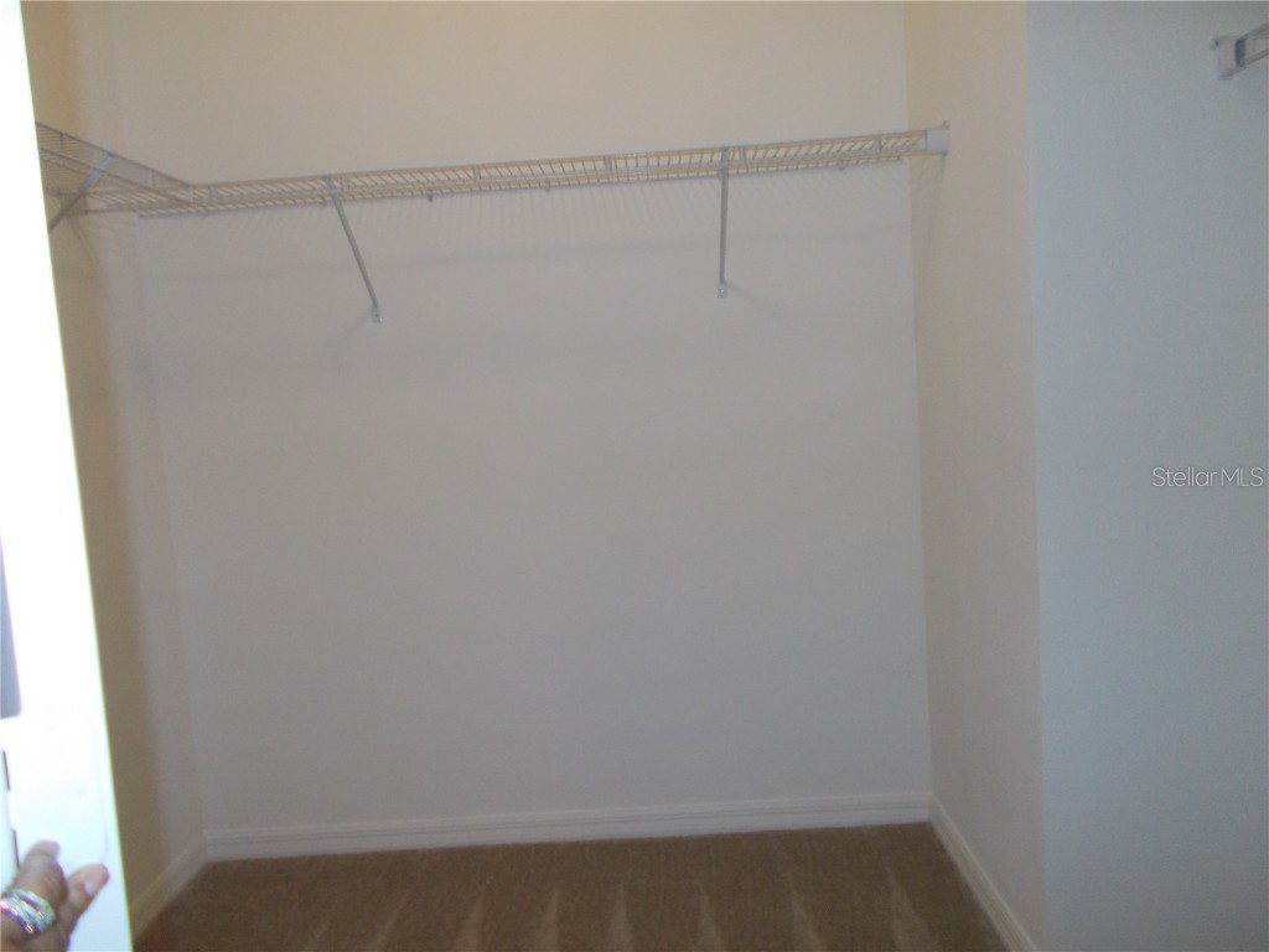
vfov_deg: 53.1
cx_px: 634
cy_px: 476
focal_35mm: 26
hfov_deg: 67.3
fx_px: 953
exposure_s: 1/25
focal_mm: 4.6
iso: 200
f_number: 3.2
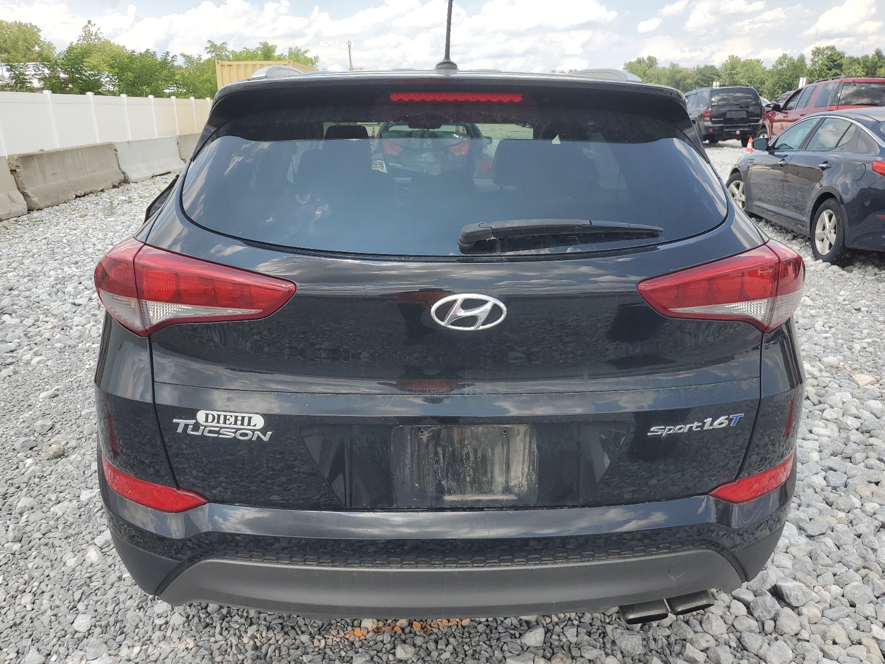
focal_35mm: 26
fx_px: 665
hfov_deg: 67.3
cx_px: 442
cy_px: 332
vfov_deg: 53.1
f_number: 1.5
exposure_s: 1/1667
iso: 50
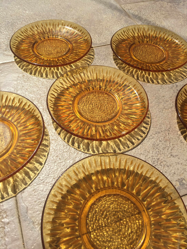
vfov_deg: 61.7
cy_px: 124
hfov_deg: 48.2
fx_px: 209
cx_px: 94
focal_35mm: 29
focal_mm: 4.15
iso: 32
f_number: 2.2
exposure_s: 1/4950
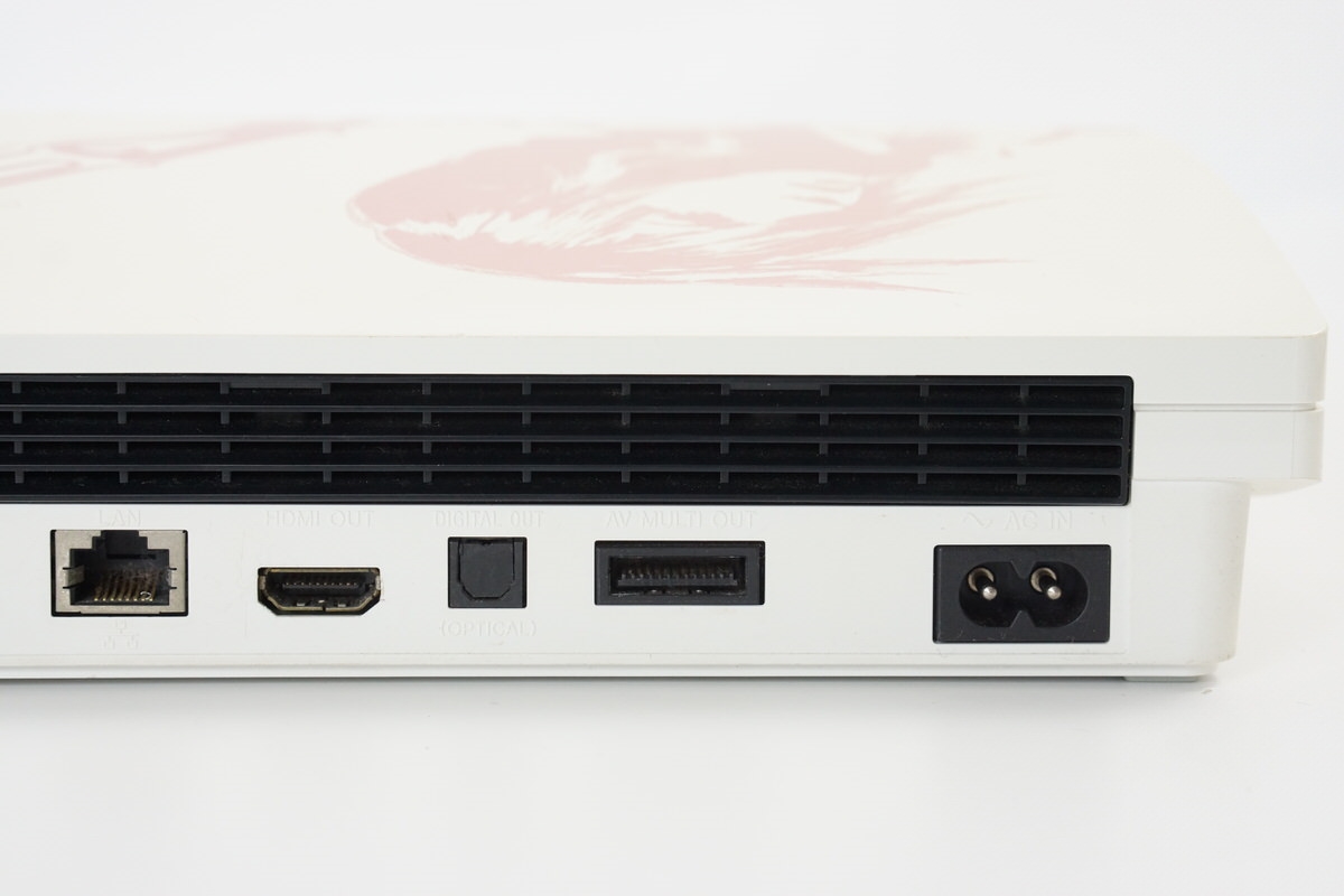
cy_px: 448
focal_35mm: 75
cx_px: 672
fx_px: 2800
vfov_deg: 18.2
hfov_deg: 27.0
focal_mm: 50
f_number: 6.3
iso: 1000
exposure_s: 1/80
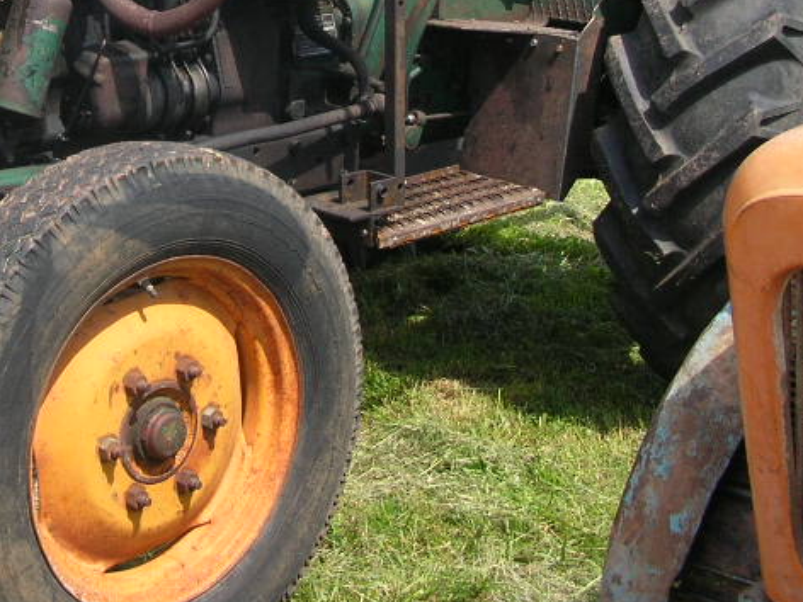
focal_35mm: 76
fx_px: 1763
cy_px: 7
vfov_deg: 18.9
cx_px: 216
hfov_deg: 25.4
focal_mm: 5.8
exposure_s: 1/402
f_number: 2.8
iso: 50
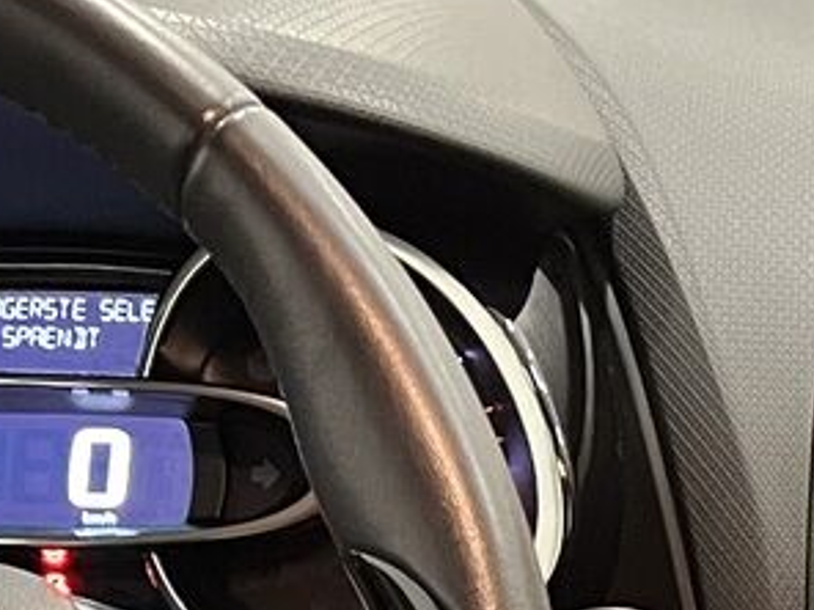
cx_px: 1118
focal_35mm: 150
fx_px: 3527
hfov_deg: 12.7
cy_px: 1599
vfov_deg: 8.7
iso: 640
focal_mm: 5.7
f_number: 1.5
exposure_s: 1/31
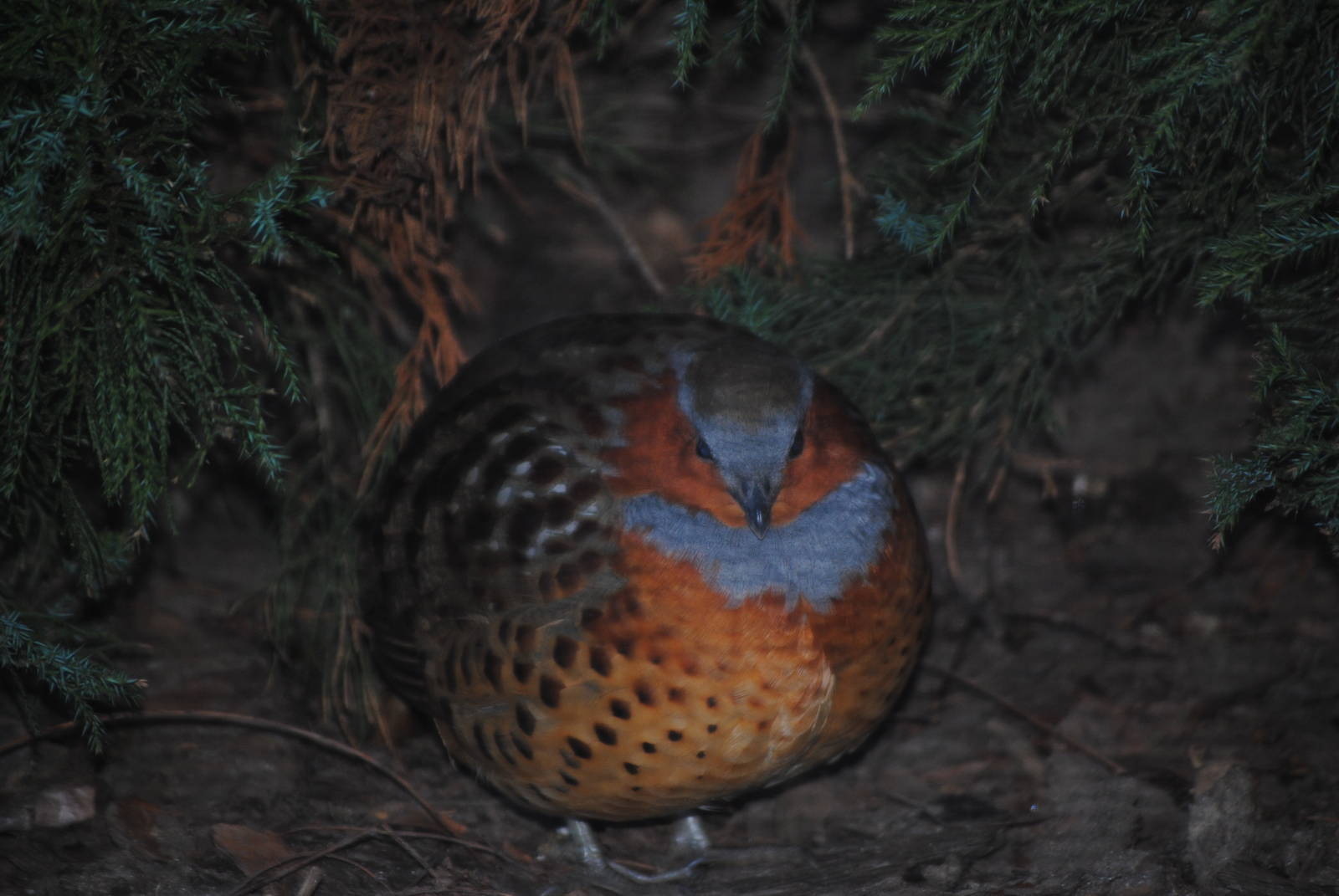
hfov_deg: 7.8
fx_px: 9775
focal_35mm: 262
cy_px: 448
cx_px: 670
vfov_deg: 5.2
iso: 200
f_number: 5.3
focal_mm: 175
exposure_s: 1/60
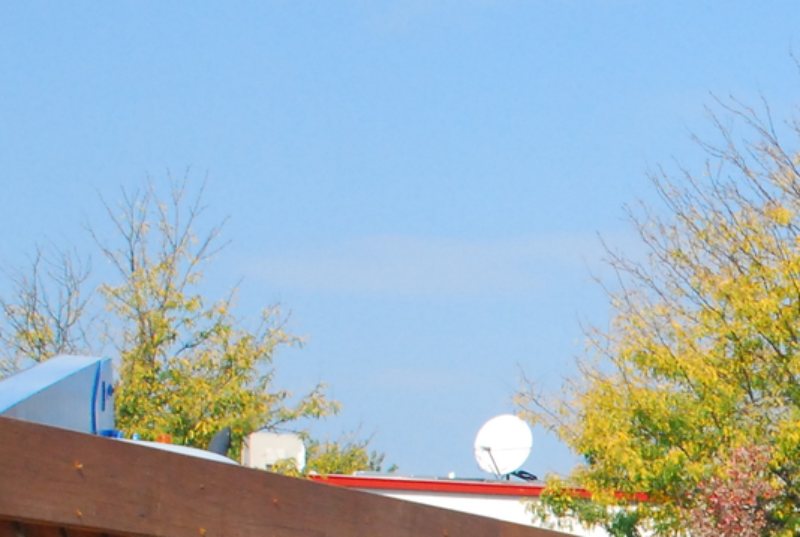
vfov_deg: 9.1
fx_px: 3250
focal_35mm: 146
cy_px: 895
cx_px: 1175
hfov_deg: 13.3
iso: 800
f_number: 11
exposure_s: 1/500
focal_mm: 26
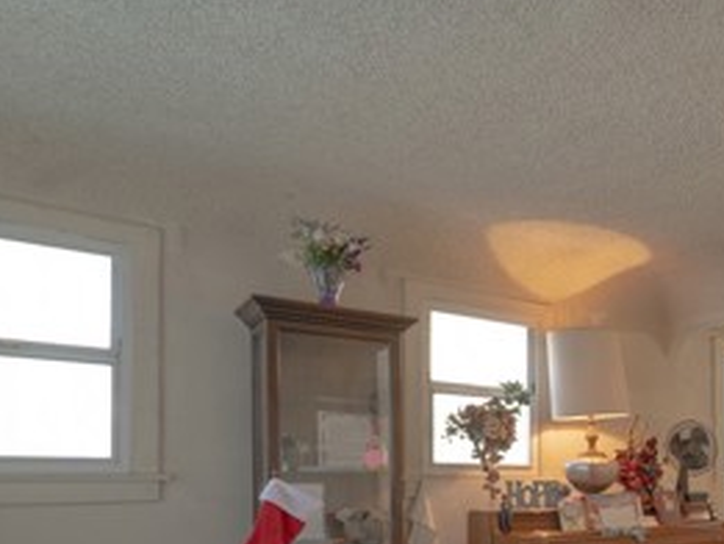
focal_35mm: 33
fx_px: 691
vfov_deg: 40.3
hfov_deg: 41.4
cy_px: 470
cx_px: 832
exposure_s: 1/3
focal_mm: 14
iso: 100
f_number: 6.3
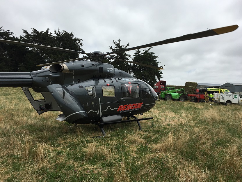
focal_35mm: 29
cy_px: 91
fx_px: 203
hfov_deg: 61.7
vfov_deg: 48.2
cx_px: 121
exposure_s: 1/3497
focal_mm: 4.15
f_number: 2.2
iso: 25
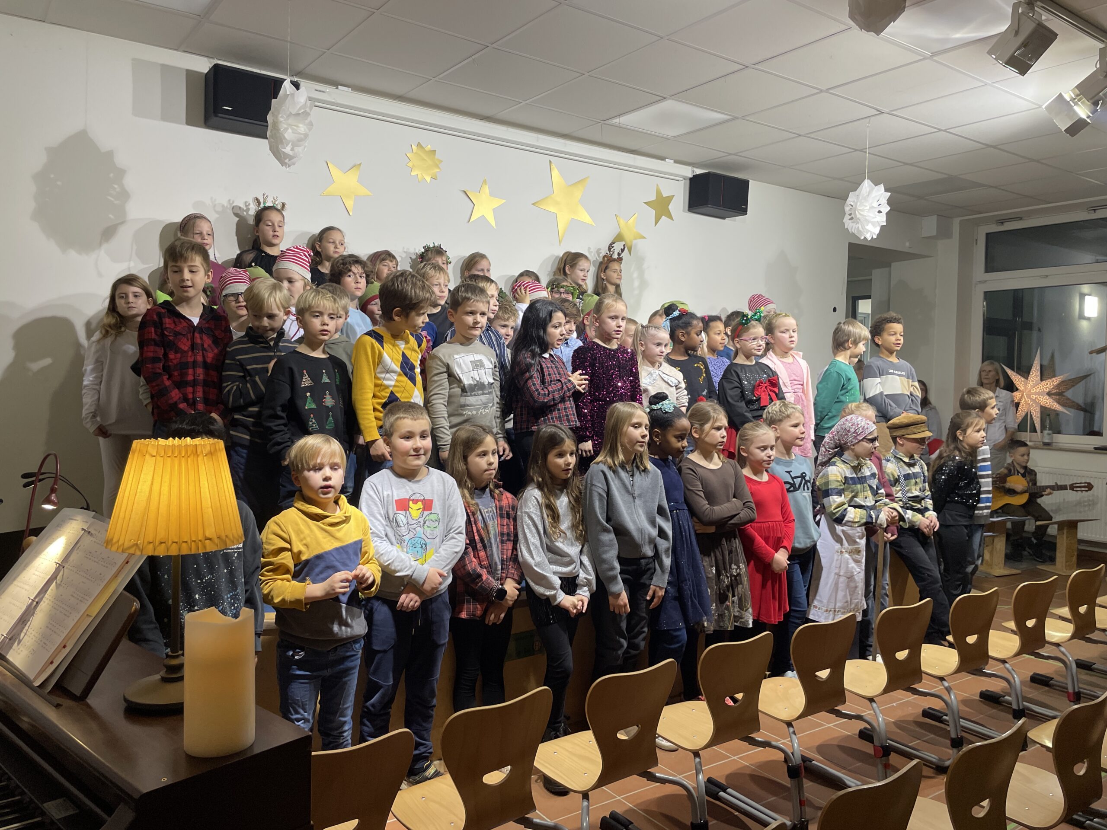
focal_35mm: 26
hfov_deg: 67.3
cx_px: 554
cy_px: 415
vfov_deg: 53.1
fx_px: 831
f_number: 1.6
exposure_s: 1/100
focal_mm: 4.2
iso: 125
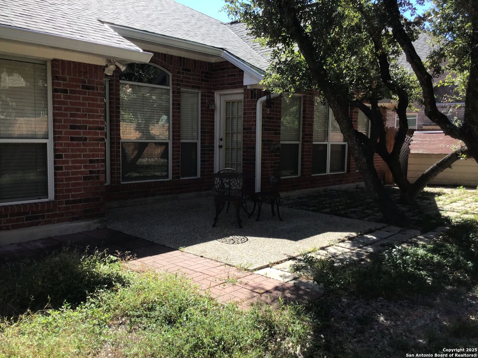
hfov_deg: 58.4
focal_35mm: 31
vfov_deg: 45.4
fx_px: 428
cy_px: 179
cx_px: 239
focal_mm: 3.3
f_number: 2.4
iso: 25
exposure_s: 1/503
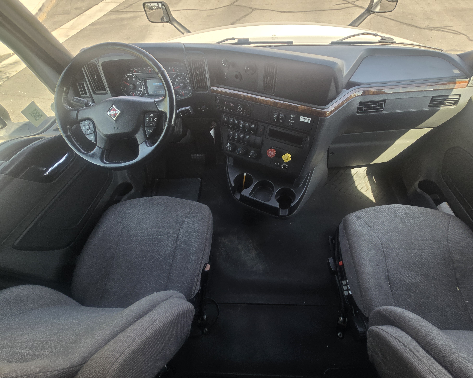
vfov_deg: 88.0
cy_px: 190
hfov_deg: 100.5
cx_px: 257
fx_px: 196
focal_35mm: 14
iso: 64
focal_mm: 2.2
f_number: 2.2
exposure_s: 1/120
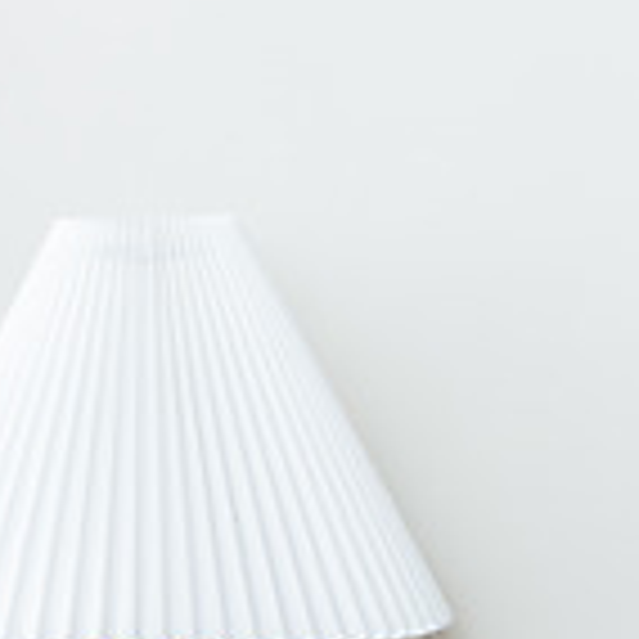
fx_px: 4636
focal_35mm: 222
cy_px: 414
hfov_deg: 7.6
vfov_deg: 7.9
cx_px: -657
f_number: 4.5
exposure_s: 1/125
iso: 320
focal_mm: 62
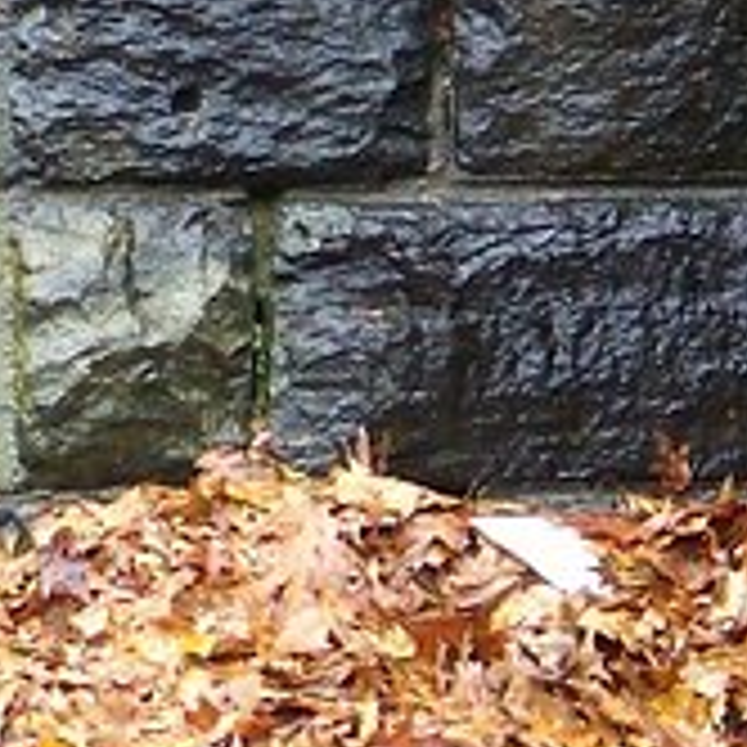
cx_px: -936
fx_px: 14478
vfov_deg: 3.0
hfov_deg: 2.9
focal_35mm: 593
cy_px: -187
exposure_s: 1/40
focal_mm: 24
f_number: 3.2
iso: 200
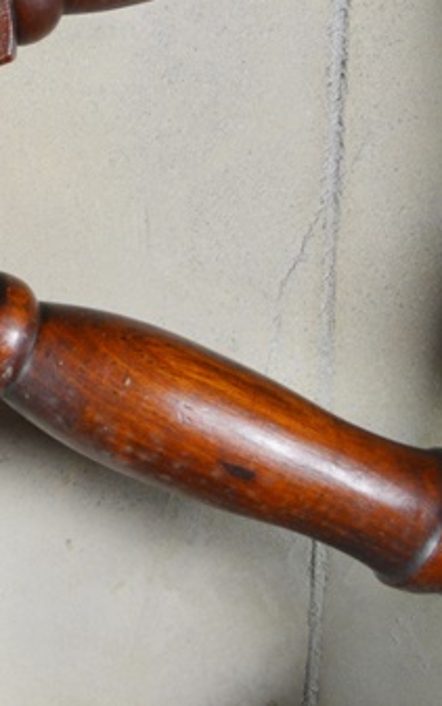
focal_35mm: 106
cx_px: -432
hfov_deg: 11.2
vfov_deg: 19.5
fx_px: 2040
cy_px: 155
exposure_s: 1/50
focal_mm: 26
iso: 800
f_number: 4.2
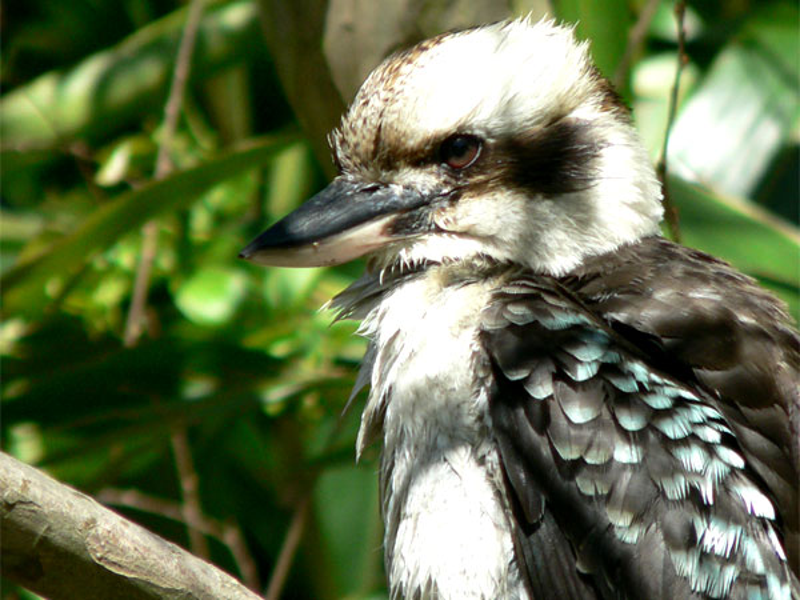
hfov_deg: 4.7
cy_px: 300
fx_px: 9706
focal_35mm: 420
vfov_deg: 3.5
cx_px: 400
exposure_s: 1/1000
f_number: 2.8
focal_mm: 55.2
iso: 100
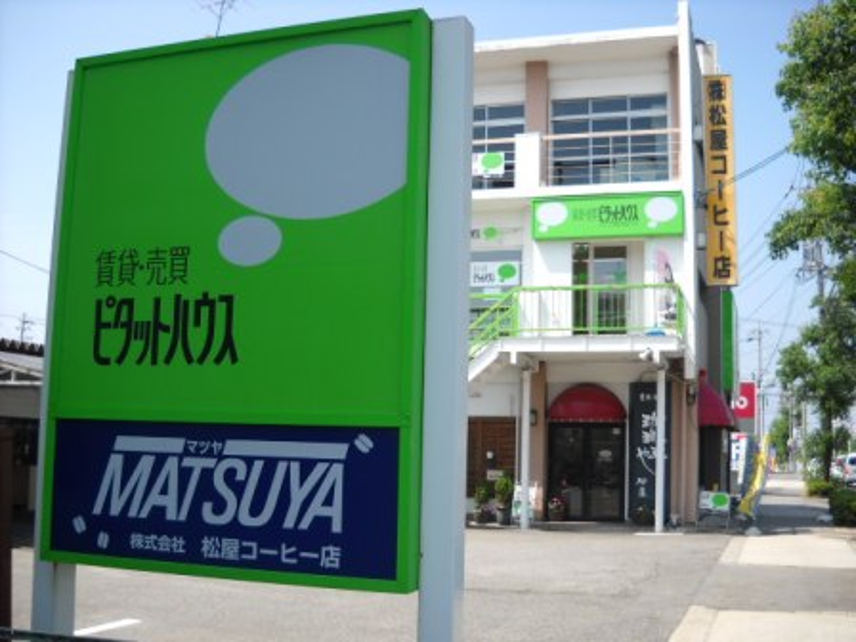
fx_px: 1014
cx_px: 428
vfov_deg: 35.1
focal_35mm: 41
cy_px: 321
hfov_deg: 45.8
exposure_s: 1/141
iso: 64
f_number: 5.5
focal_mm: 6.72
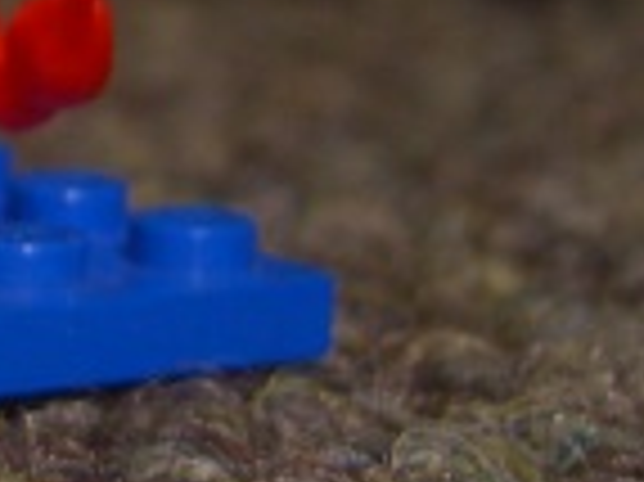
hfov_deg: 11.0
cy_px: -324
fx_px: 3160
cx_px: -473
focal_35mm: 170
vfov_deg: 8.5
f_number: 2.8
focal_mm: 7.9
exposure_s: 1/8
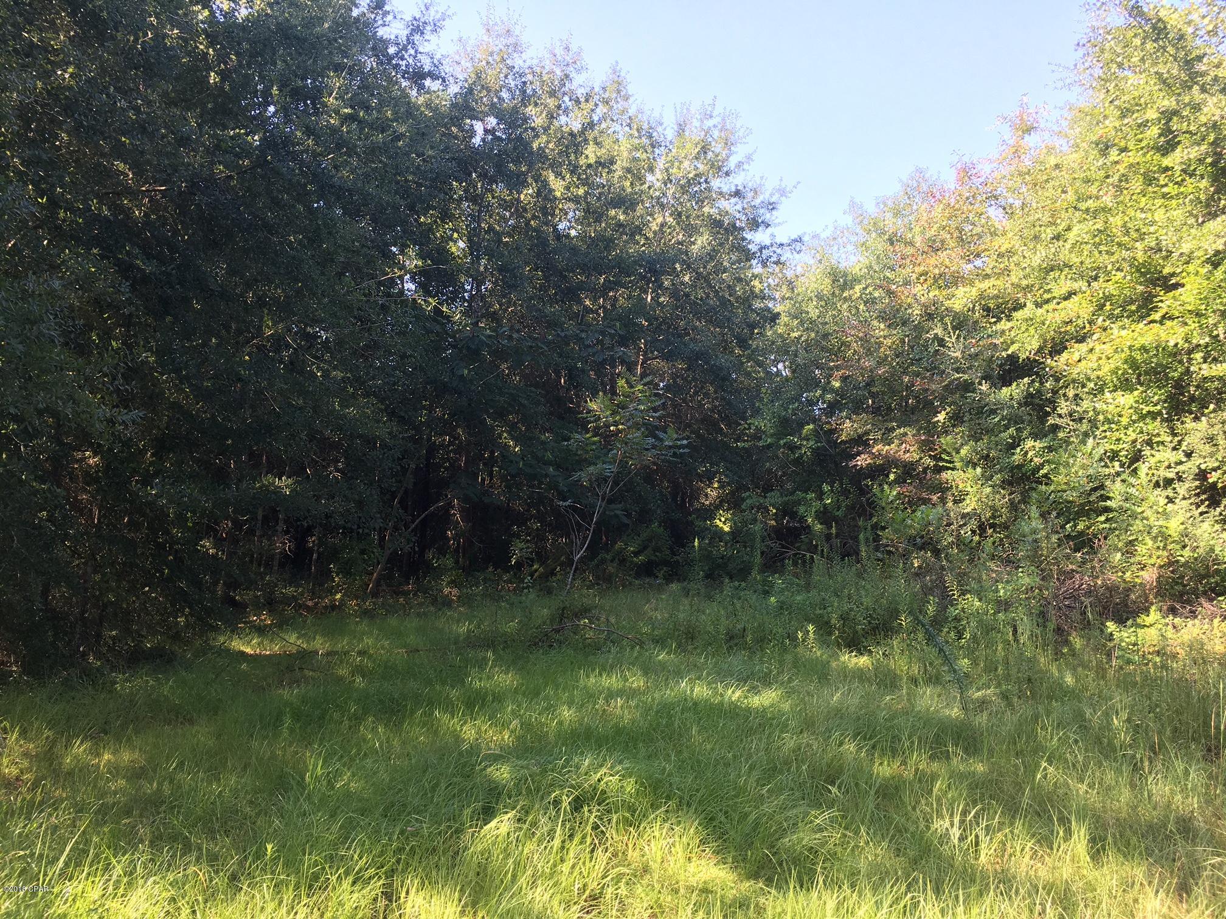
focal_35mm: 29
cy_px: 460
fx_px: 1027
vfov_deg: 48.2
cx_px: 613
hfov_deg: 61.7
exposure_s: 1/128
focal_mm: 4.15
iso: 25
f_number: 2.2
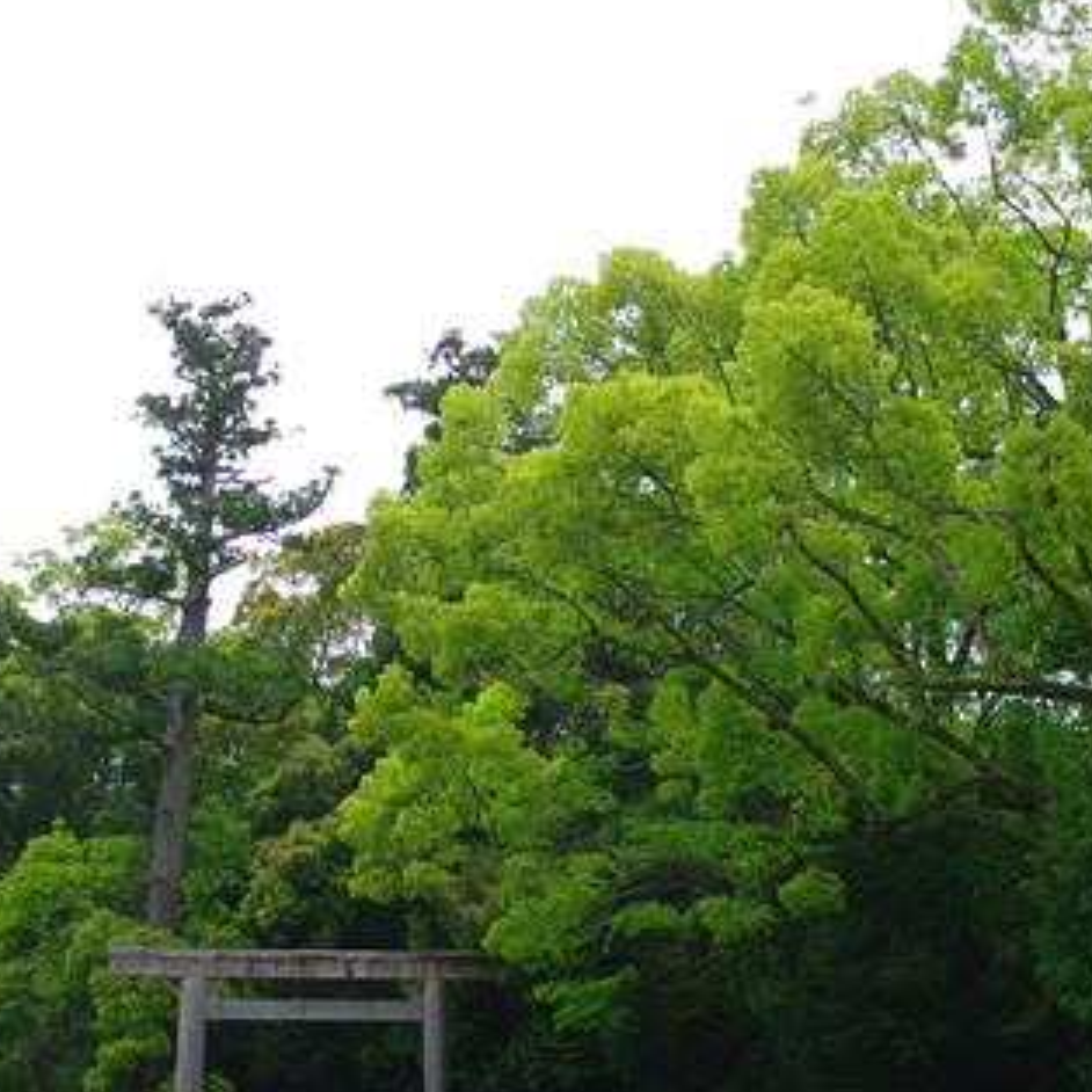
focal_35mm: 52
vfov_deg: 32.6
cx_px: 612
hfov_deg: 32.8
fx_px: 1856
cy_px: 696
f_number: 4
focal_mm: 20
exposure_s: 1/320
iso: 200
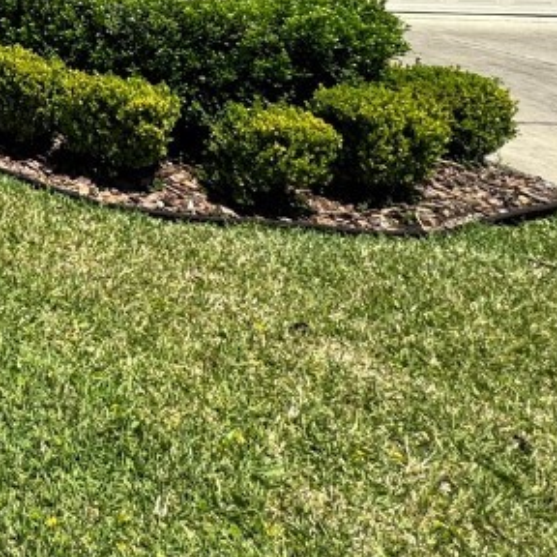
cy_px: -135
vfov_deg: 31.2
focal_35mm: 44
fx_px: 801
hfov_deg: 26.0
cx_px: -315
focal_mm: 2.22
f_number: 2.2
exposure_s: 1/1198
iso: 40
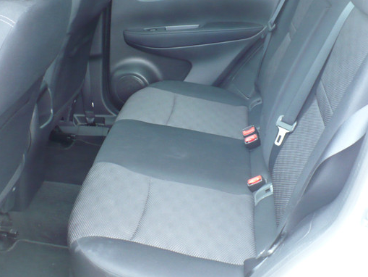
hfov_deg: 38.9
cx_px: 176
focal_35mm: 49
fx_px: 521
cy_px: 117
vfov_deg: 29.6
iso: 200
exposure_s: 1/13
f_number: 2.8
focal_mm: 6.1
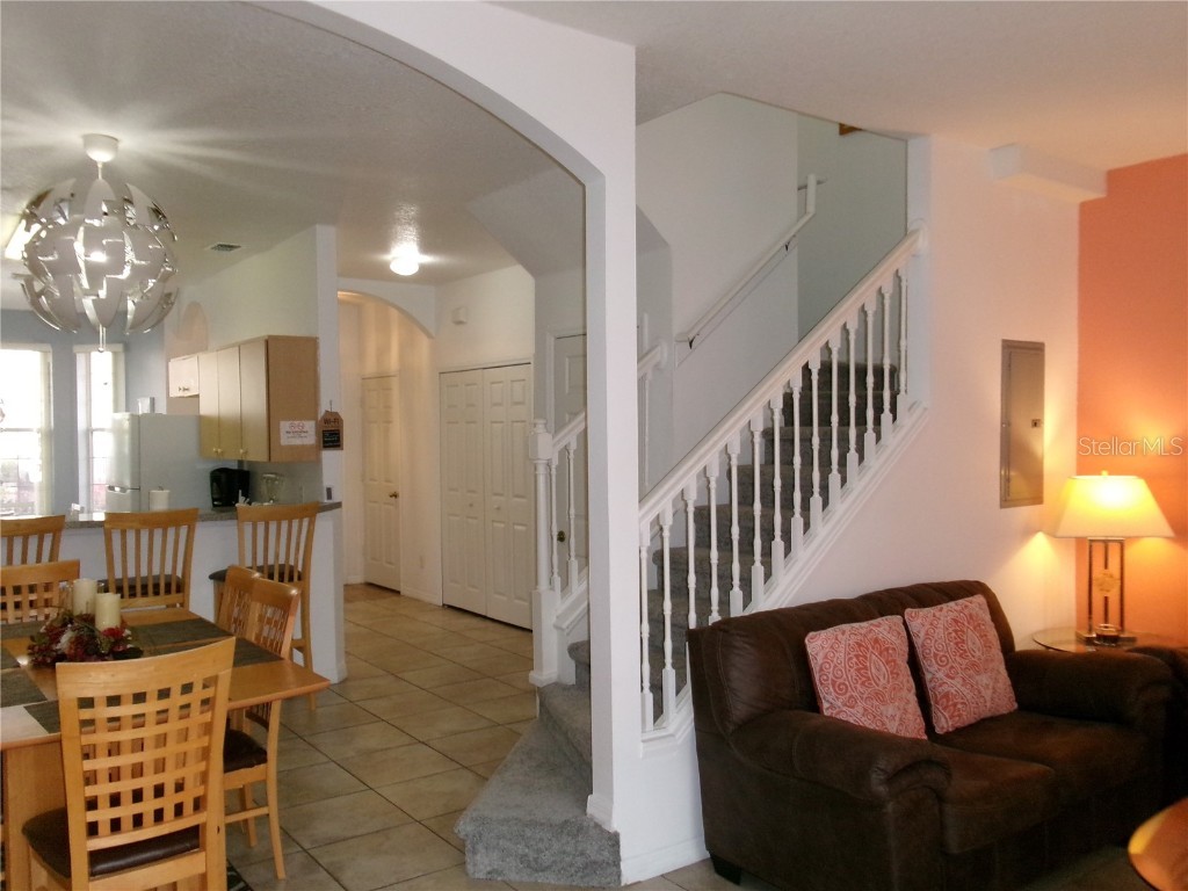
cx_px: 594
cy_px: 446
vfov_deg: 49.7
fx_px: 961
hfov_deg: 63.4
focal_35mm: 28
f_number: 3.9
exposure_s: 1/34
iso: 400
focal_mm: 5.1
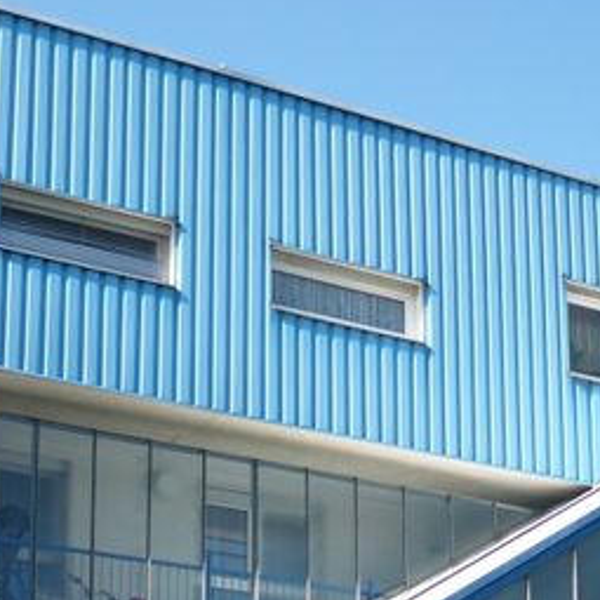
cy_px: 678
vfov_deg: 17.3
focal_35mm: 97
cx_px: 379
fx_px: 1902
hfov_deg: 17.9
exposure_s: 1/640
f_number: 2.8
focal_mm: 5.8
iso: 100
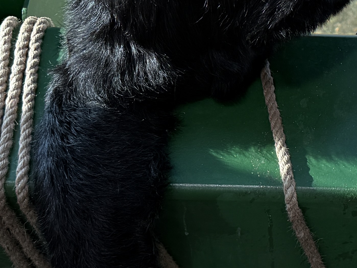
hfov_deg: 19.6
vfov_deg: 14.8
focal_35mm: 98
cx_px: 333
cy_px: -19
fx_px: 1011
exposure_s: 1/407
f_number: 1.78
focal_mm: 6.76
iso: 80
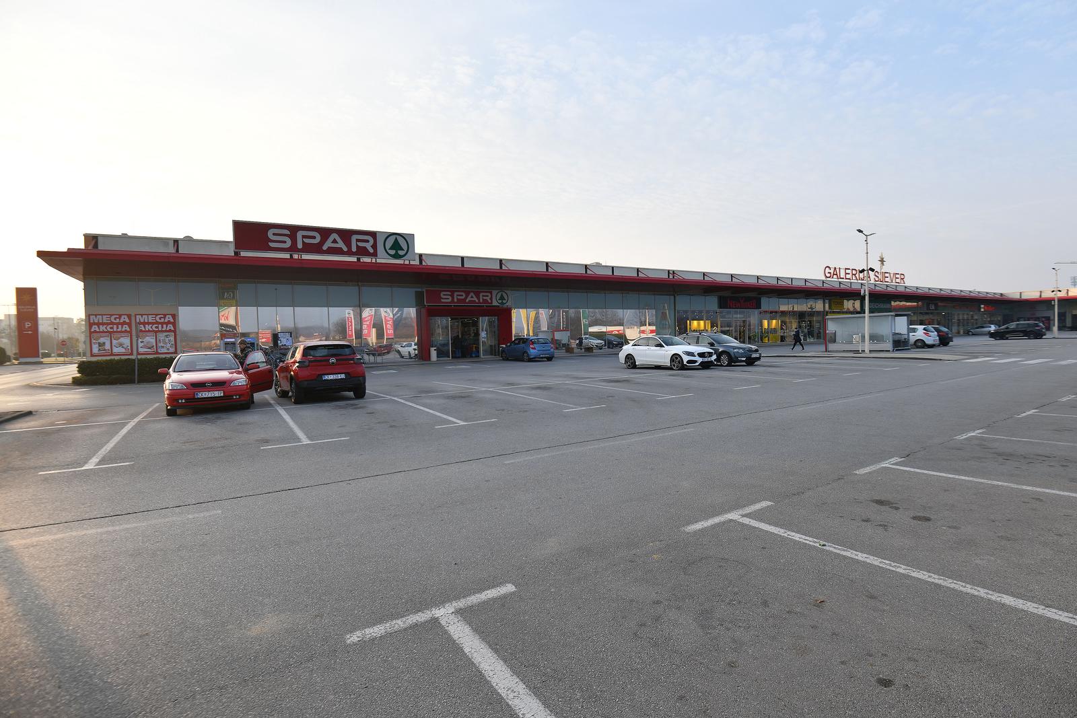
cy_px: 359
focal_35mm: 16
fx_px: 479
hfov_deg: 96.7
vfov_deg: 73.8
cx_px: 538
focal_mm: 16
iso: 125
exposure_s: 1/250
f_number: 5
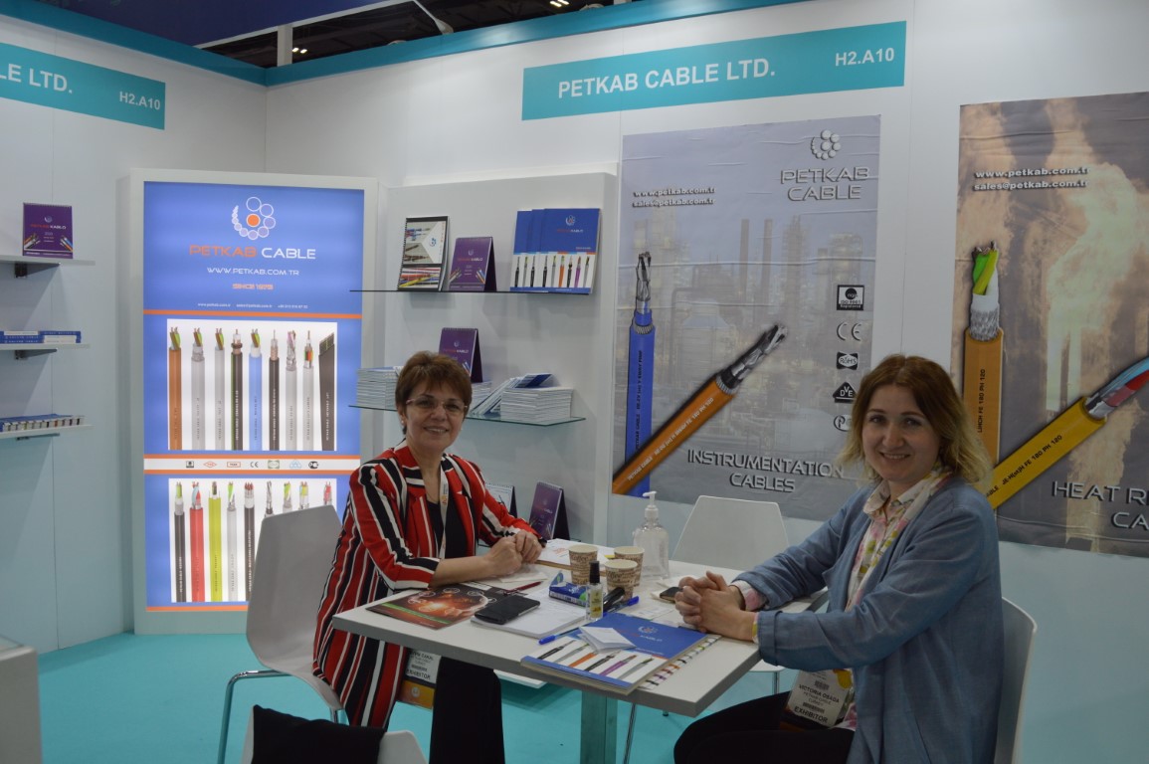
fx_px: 861
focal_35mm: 27
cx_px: 574
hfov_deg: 67.4
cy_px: 382
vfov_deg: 47.9
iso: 400
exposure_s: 1/125
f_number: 5.6
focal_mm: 18
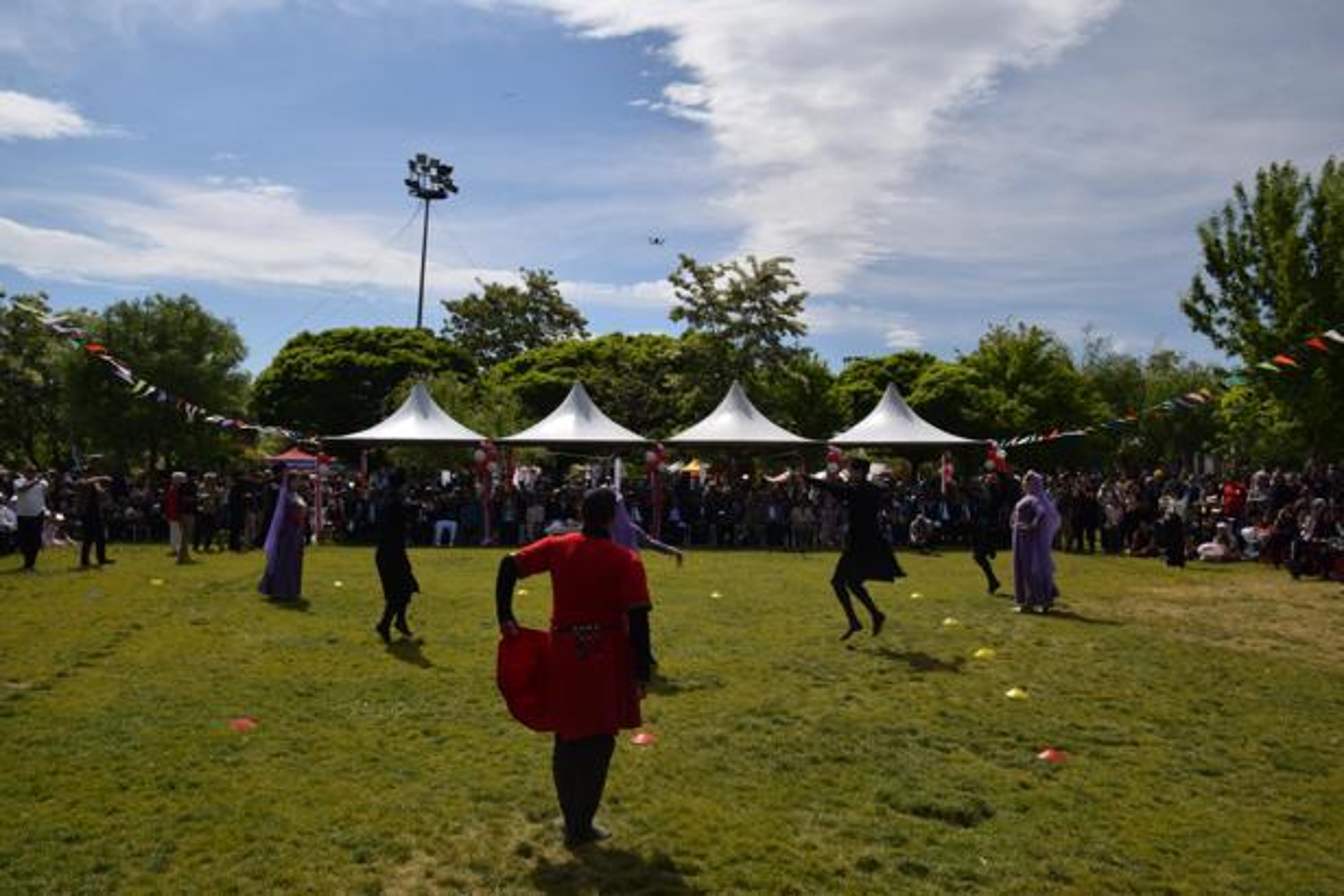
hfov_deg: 67.4
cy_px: 448
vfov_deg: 47.9
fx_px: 1008
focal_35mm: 27
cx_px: 672
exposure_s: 1/200
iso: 100
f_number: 13
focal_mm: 18
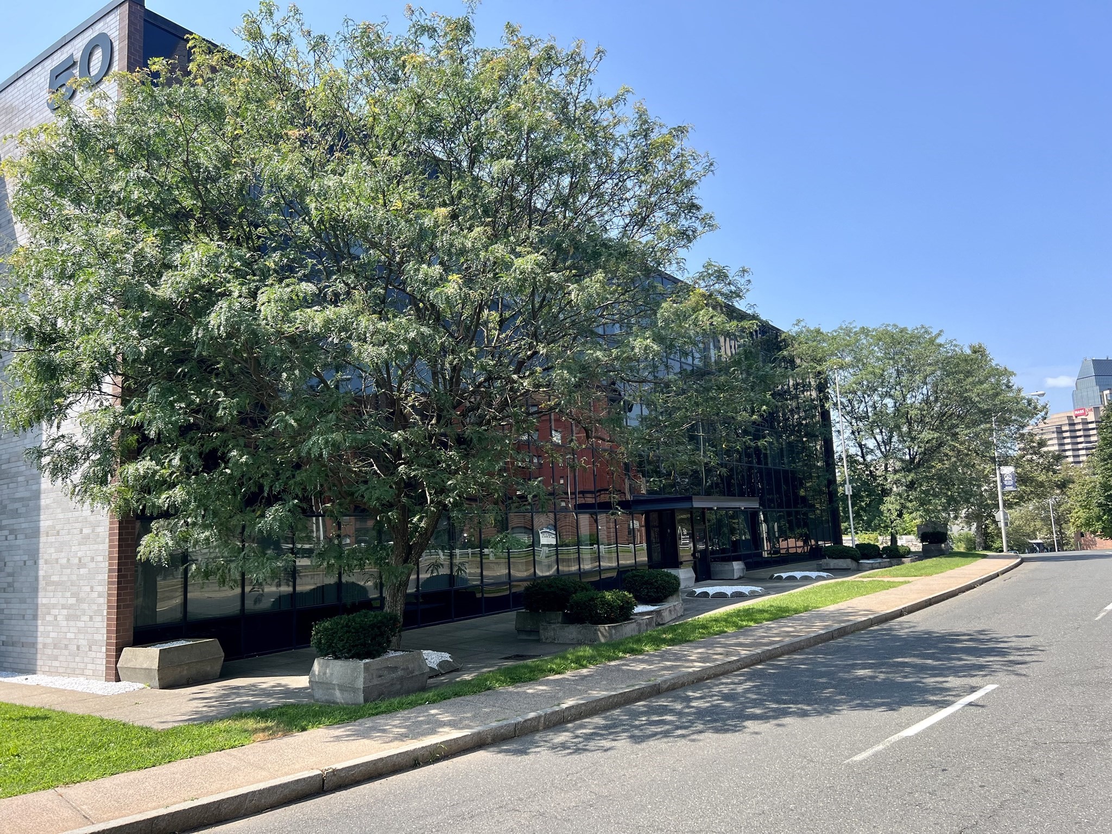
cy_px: 417
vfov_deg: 53.1
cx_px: 556
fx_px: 835
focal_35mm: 26
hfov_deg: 67.3
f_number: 1.5
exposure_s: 1/1751
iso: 50
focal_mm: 5.7
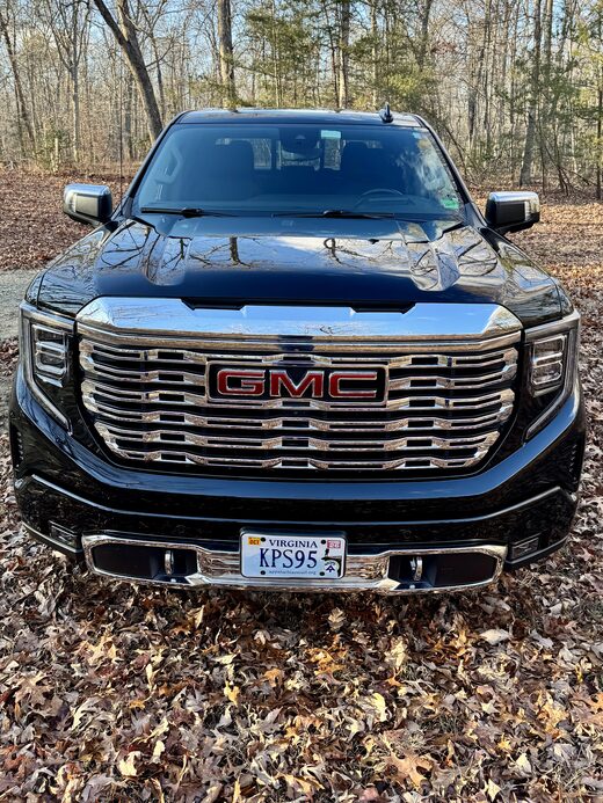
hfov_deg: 56.8
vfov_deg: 71.6
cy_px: 402
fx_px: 557
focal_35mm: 24
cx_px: 302
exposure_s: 1/328
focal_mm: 6.76
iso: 80
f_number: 1.78
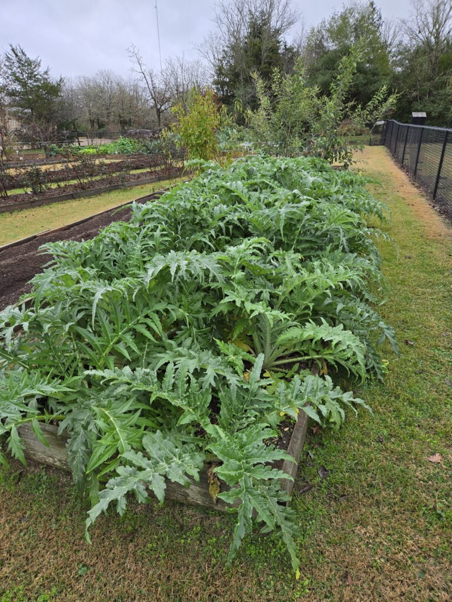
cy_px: 301
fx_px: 400
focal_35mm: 23
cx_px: 226
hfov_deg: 58.9
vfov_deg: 73.9
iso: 25
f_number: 1.8
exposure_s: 1/187
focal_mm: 5.4
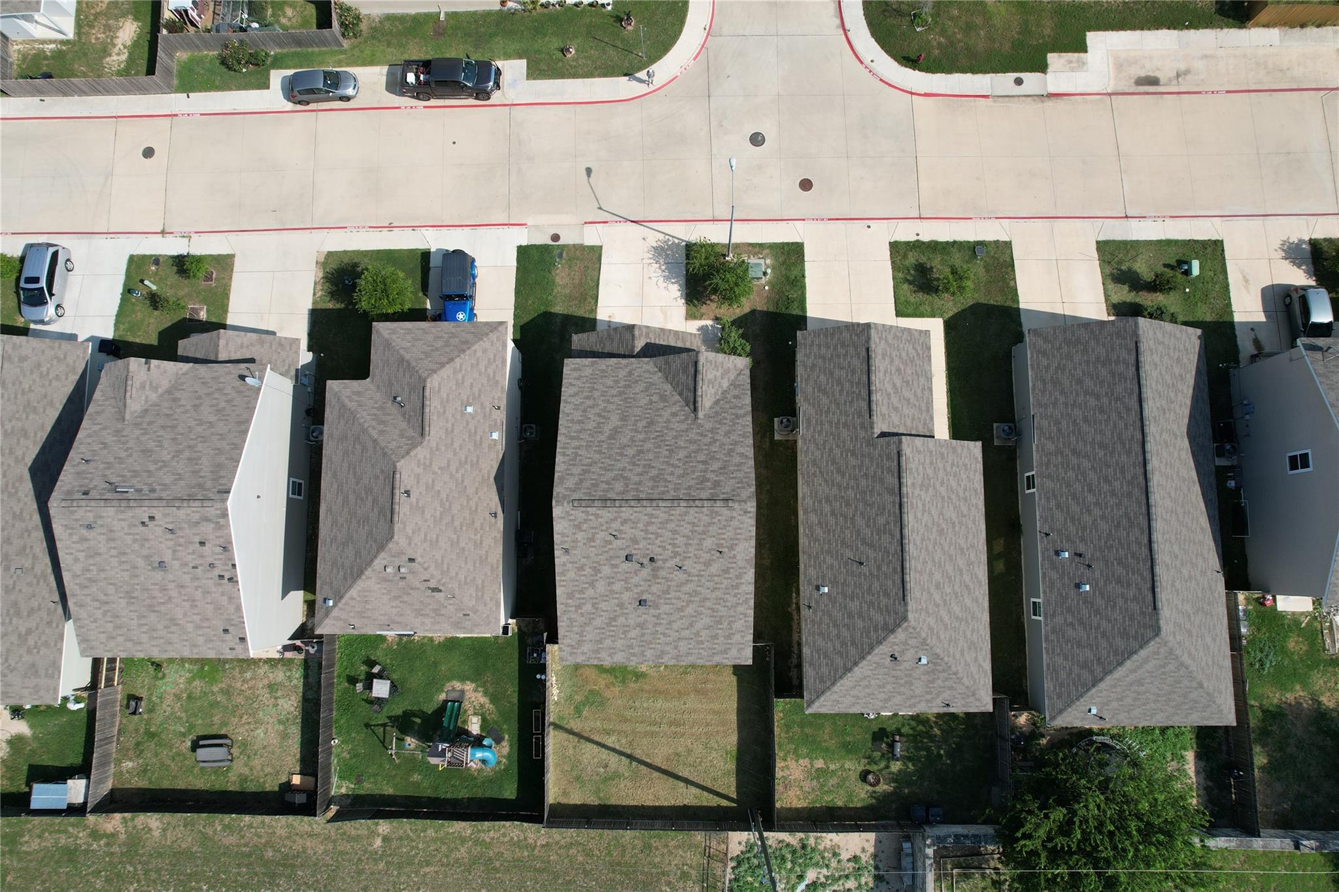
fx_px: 818
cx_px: 670
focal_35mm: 22
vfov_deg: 57.2
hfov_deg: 78.6
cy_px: 446
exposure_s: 1/2500
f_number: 2.8
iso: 130
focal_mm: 8.38
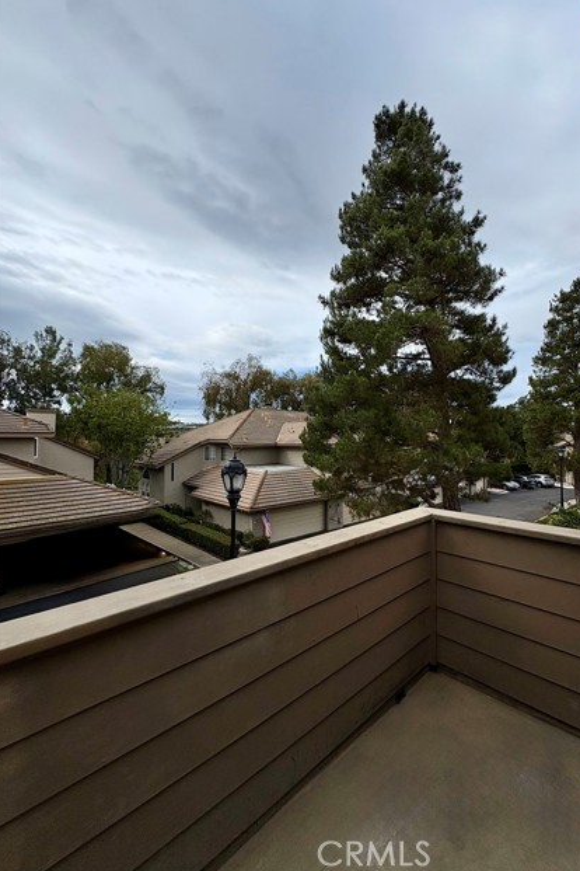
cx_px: 328
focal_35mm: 15
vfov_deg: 100.4
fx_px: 362
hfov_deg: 77.0
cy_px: 425
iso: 50
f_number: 2.2
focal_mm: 2.22
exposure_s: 1/2273
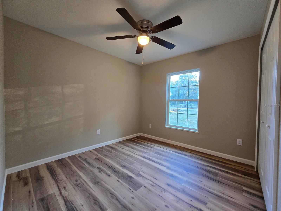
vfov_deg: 89.9
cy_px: 106
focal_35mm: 13
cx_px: 140
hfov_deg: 106.2
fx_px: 106
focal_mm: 2.2
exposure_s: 1/60
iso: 250
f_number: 2.2
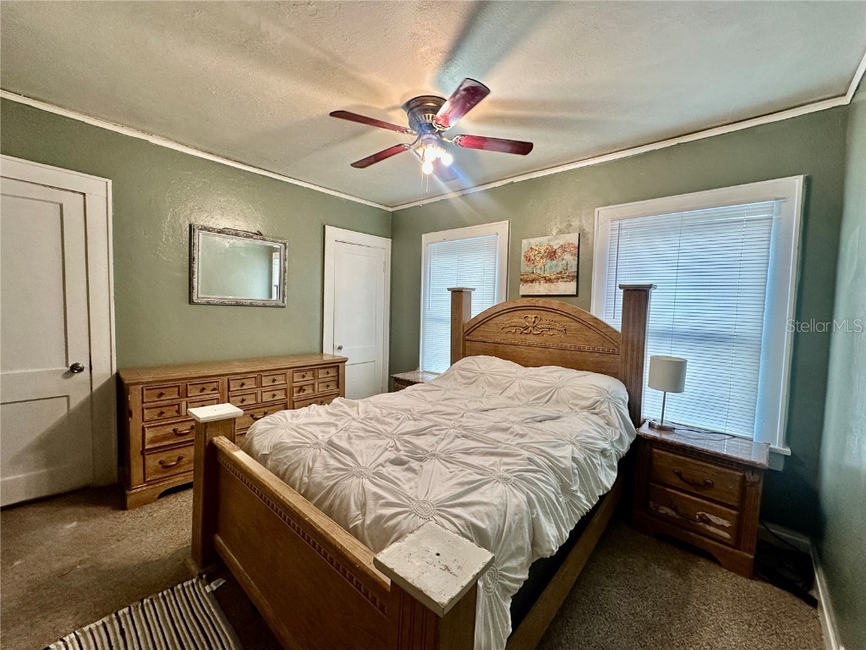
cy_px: 325
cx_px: 433
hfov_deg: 102.1
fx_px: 350
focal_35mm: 14
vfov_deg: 85.7
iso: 200
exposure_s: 1/120
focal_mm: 2.22
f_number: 2.2
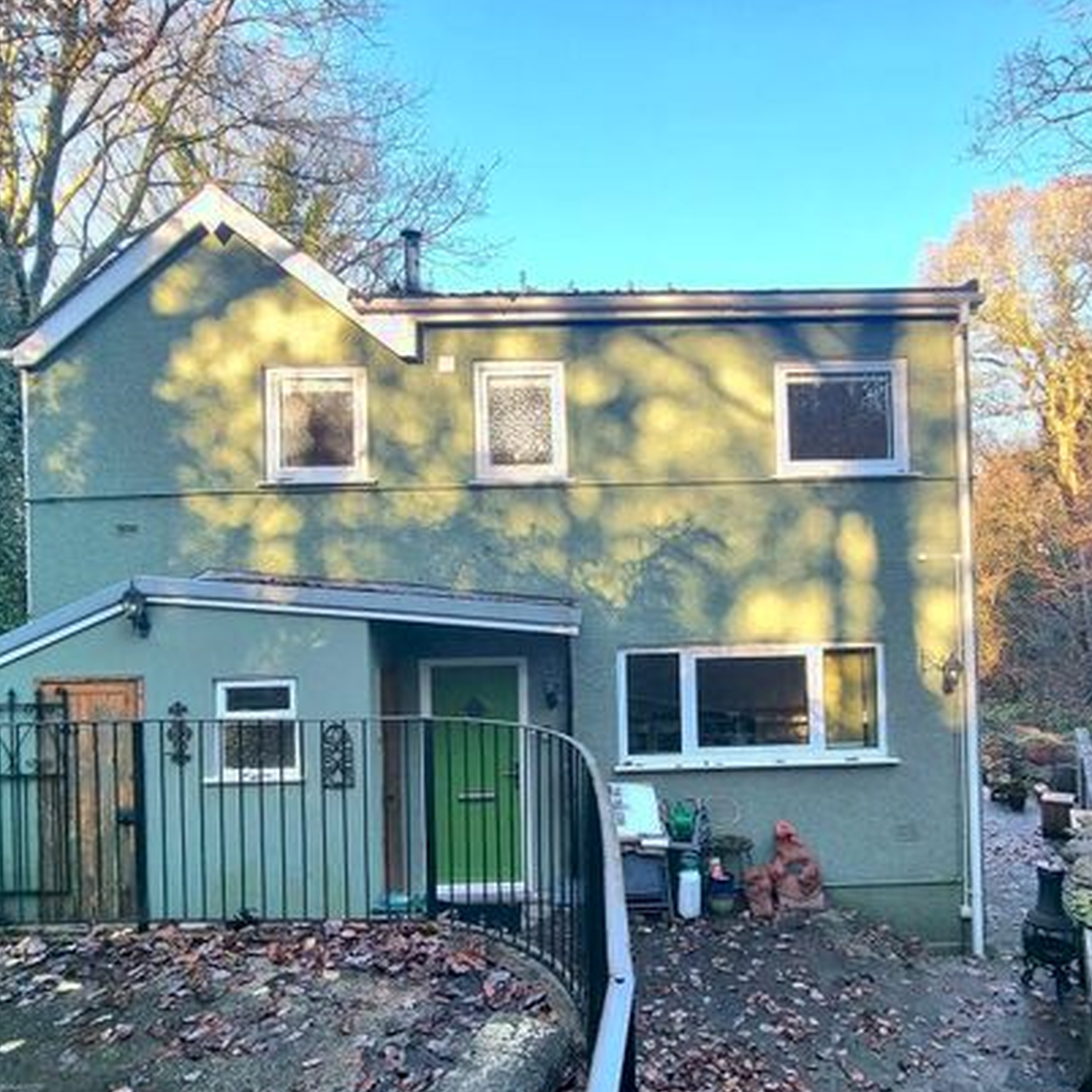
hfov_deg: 74.8
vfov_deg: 74.8
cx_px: 576
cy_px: 577
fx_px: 714
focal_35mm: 20
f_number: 2.2
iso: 50
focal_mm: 2.2
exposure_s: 1/256
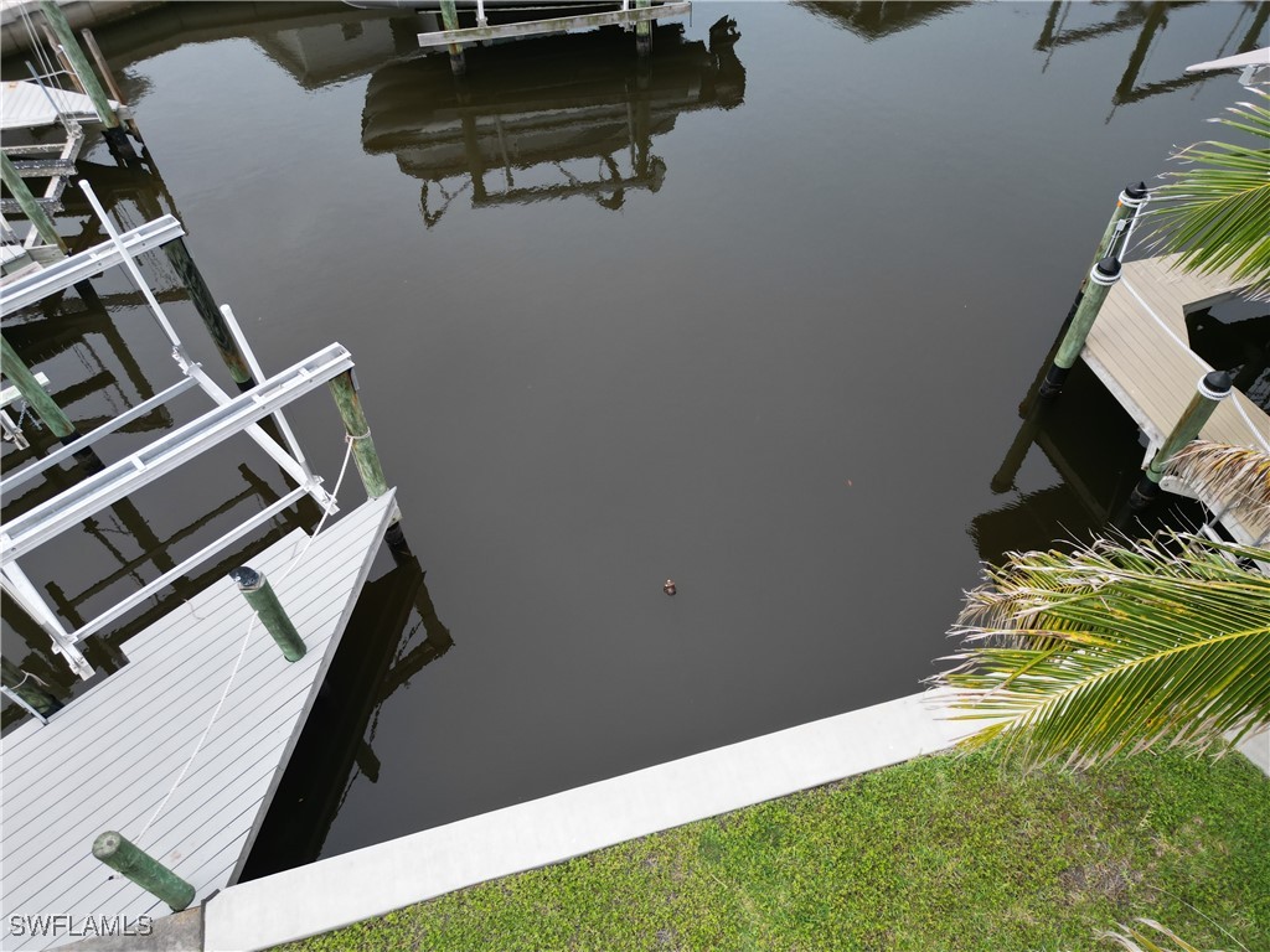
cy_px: 476
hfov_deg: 71.6
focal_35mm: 24
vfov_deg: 56.8
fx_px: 881
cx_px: 635
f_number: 1.7
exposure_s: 1/800
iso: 200
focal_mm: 6.72
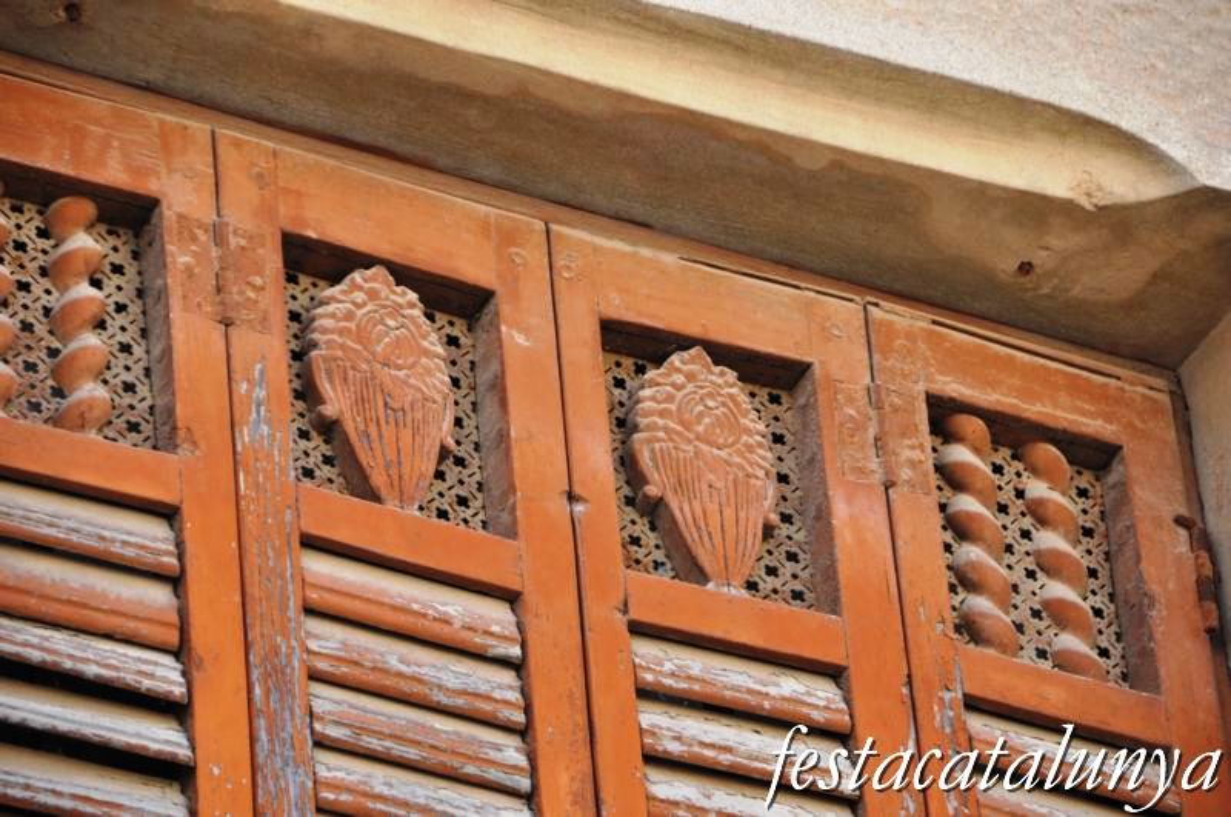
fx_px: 10244
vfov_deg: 4.6
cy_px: 408
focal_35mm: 300
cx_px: 616
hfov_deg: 6.9
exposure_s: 1/500
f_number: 5.6
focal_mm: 200
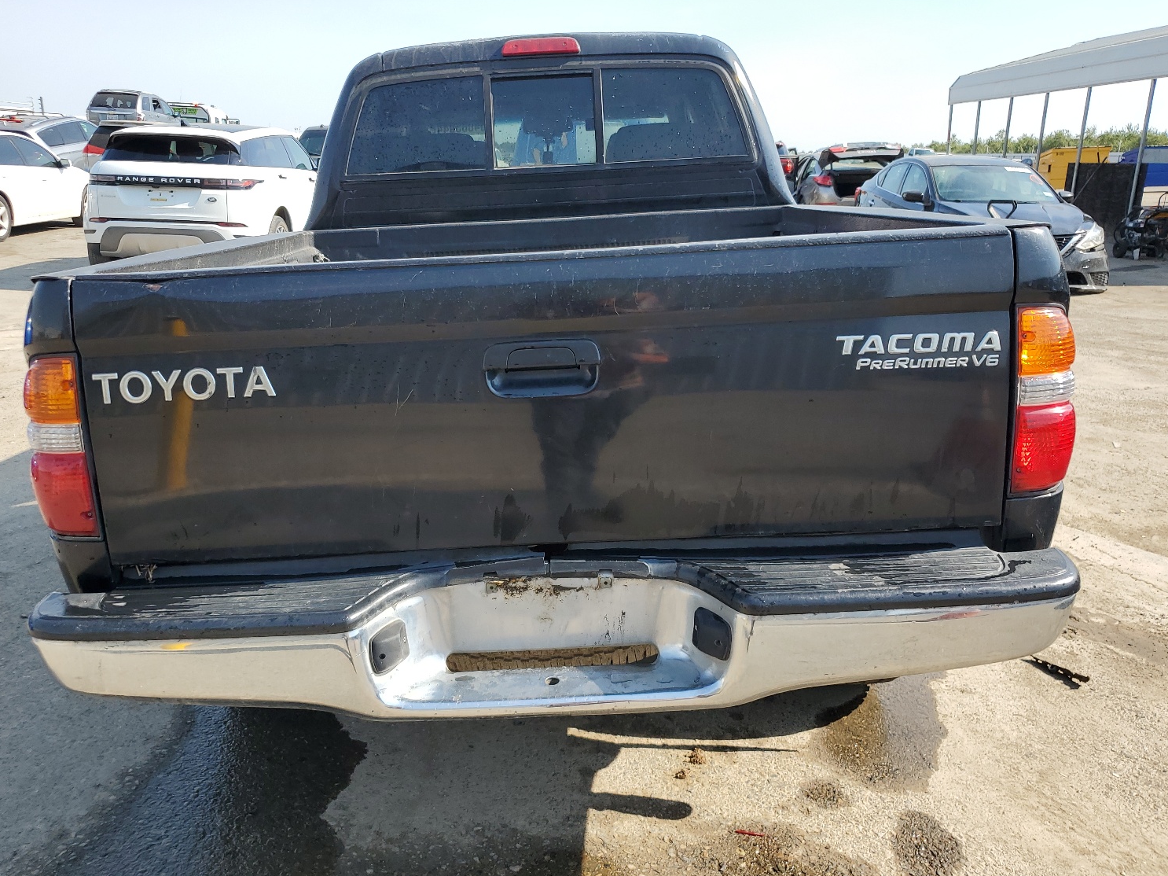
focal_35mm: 28
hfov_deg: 63.4
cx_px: 563
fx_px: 945
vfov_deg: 49.7
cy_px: 425
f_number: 1.5
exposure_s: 1/1667
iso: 50
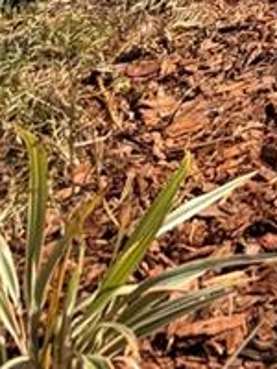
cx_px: 763
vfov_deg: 10.3
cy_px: -707
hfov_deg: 8.9
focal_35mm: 144
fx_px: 1536
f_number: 1.78
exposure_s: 1/3759
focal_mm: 6.76
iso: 80
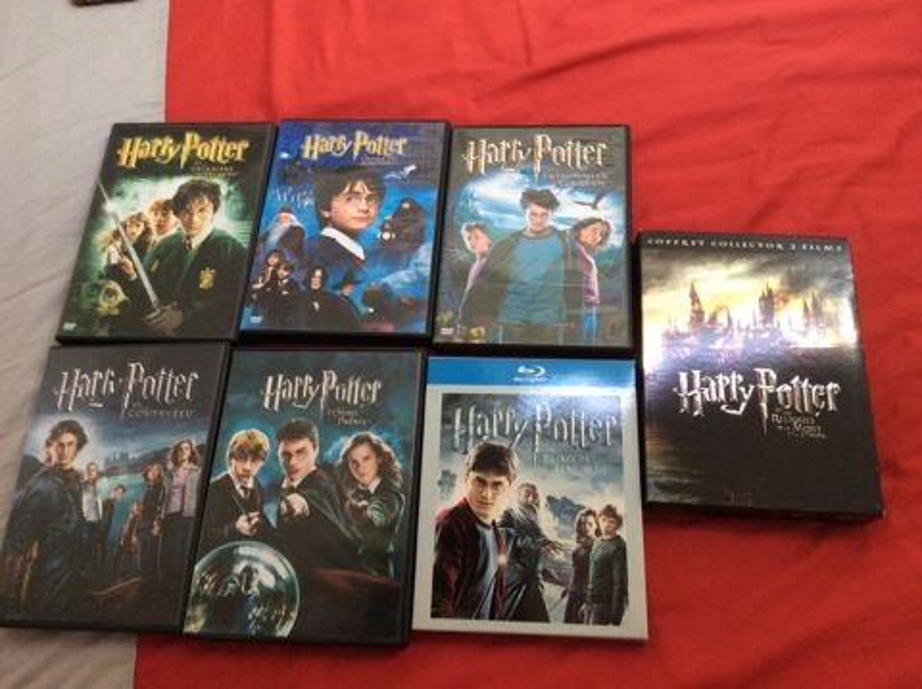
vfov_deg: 44.1
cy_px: 344
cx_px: 461
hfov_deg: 56.9
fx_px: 851
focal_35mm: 32
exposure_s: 1/25
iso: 125
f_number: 2.4
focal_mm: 3.3
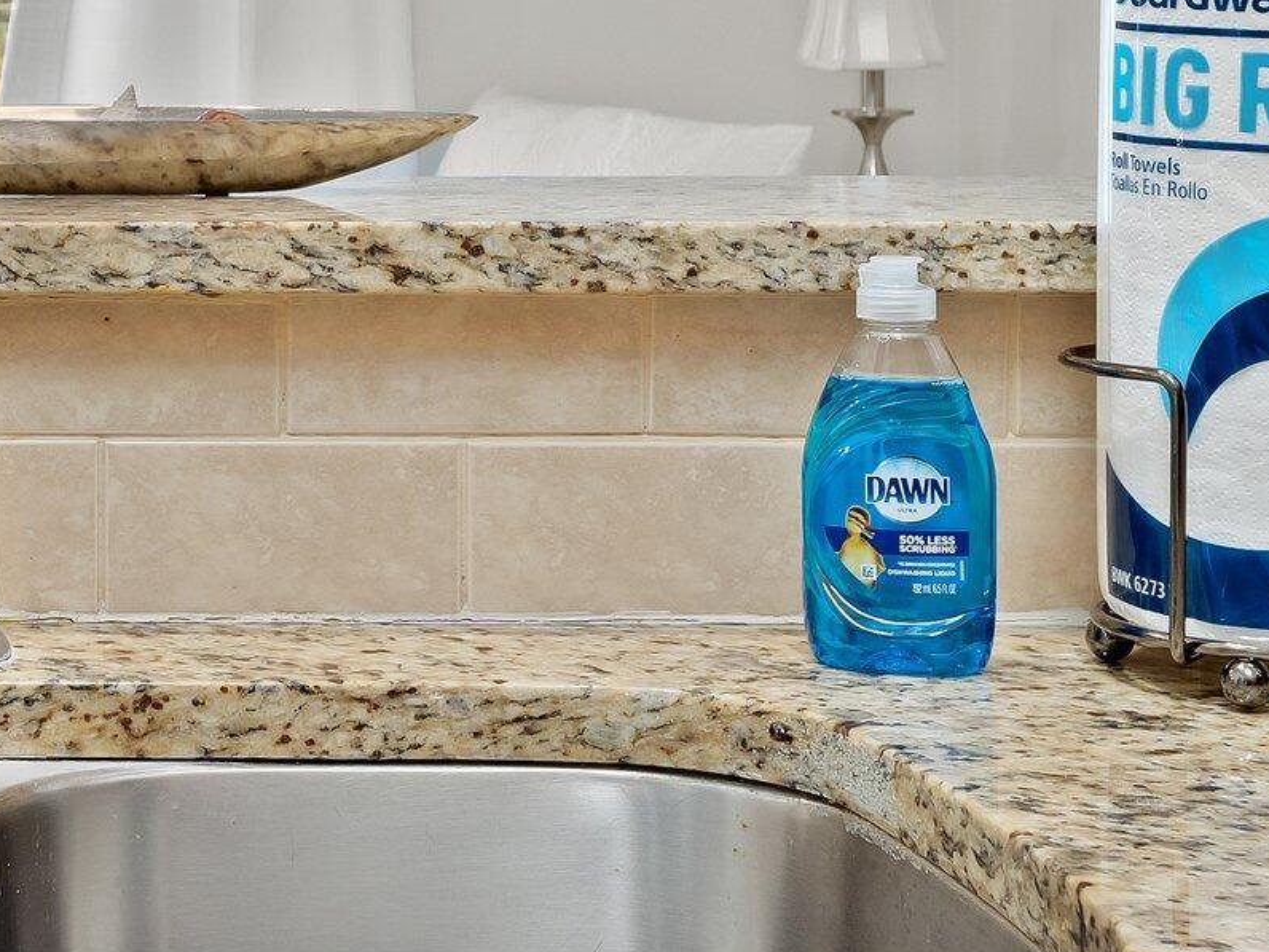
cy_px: -9
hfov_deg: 20.9
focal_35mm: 89
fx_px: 3263
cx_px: -136
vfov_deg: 16.3
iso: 400
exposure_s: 1/2
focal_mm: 24
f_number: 8
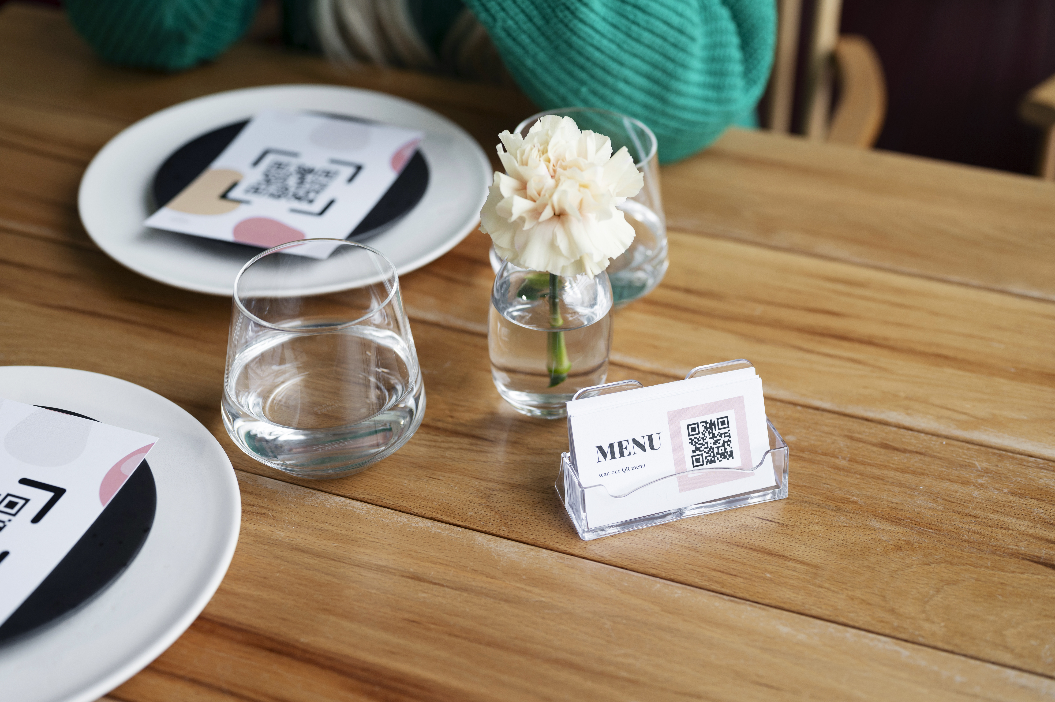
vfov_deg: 27.0
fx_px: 1464
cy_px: 351
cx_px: 528
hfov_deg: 39.6
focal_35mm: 50
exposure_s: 1/320
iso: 320
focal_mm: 50
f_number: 3.2
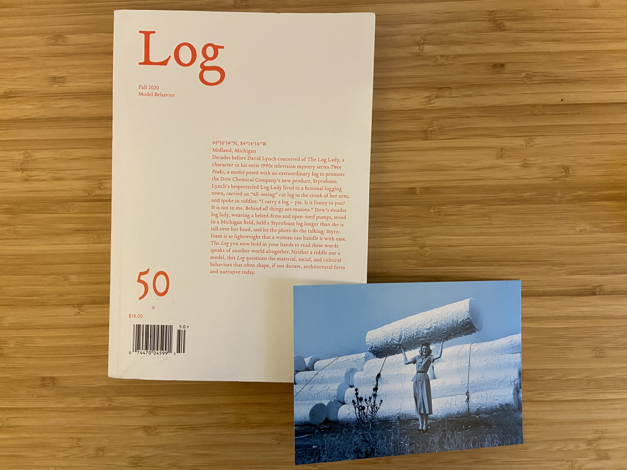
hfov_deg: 67.3
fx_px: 471
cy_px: 235
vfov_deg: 53.1
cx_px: 314
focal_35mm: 26
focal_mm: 4.25
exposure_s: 1/60
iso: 320
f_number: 1.8
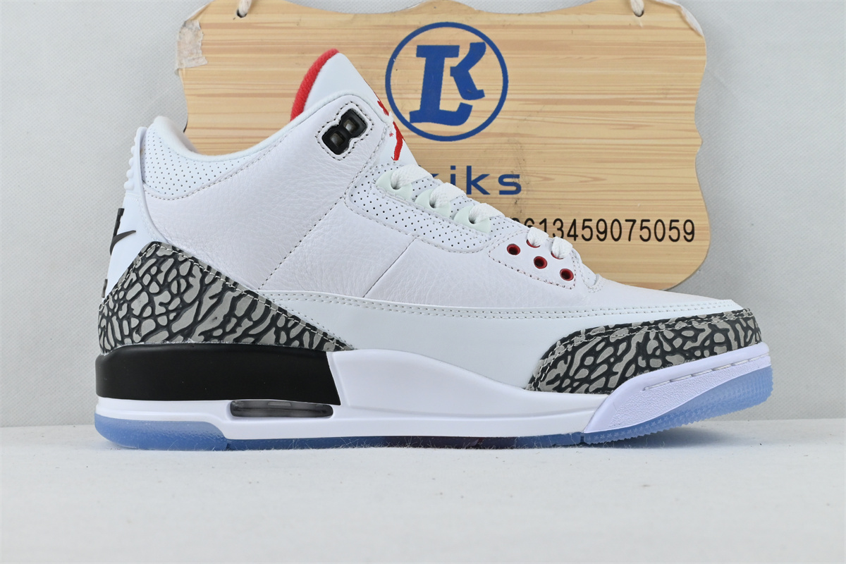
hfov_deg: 41.7
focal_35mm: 47
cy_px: 282
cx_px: 423
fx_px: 1110
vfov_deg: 28.5
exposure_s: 1/160
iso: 1000
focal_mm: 31.5
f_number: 10
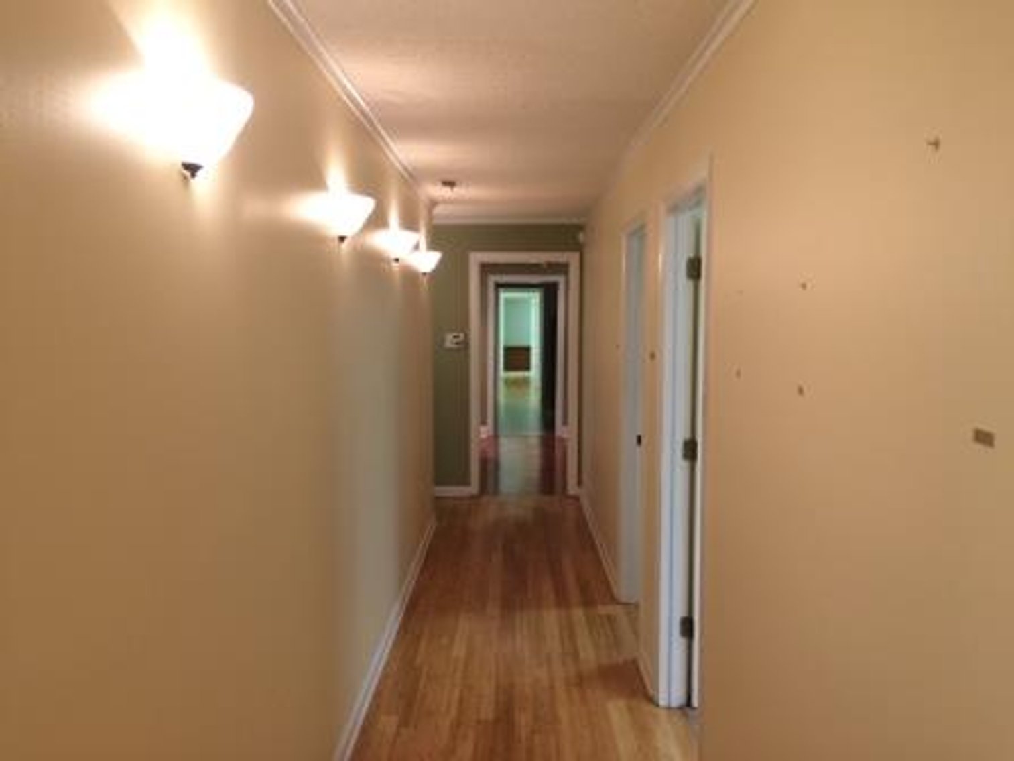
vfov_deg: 48.2
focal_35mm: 29
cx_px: 507
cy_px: 380
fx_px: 850
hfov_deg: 61.7
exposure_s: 1/30
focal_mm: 4.15
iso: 100
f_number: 2.2
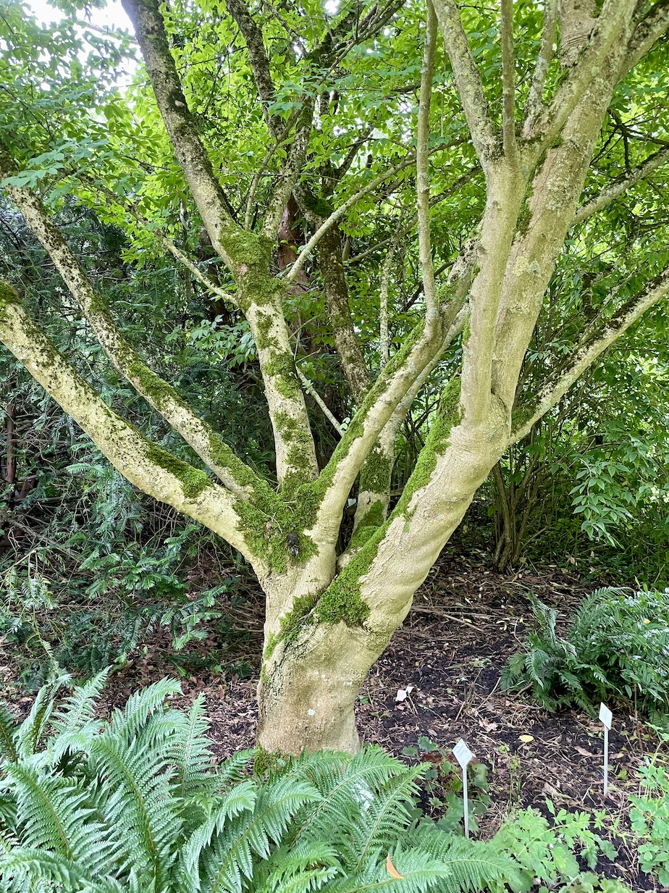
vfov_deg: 65.3
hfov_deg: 51.3
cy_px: 453
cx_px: 344
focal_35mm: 27
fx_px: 696
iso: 125
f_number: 1.6
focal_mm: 4.2
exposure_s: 1/69
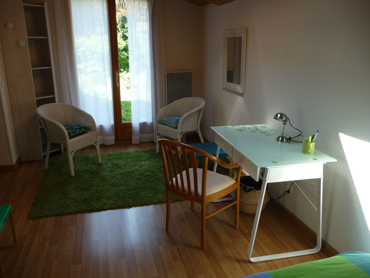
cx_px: 185
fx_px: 299
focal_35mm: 28
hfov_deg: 63.4
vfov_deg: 49.7
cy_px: 139
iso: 100
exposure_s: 1/40
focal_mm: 4.7
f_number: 3.3
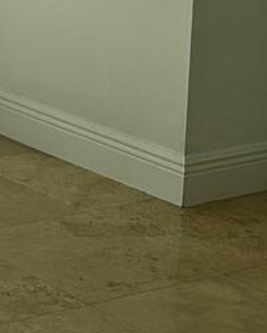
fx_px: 1459
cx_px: -335
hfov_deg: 9.5
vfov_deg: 12.1
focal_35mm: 148
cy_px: -247
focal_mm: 6.86
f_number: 1.78
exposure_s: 1/4016
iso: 80
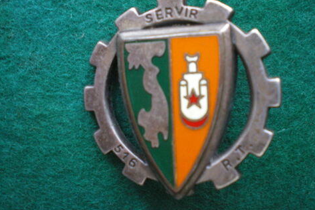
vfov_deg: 33.4
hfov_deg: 48.5
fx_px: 350
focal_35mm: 40
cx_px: 156
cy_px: 96
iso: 400
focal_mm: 6.3
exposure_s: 1/30
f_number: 3.1
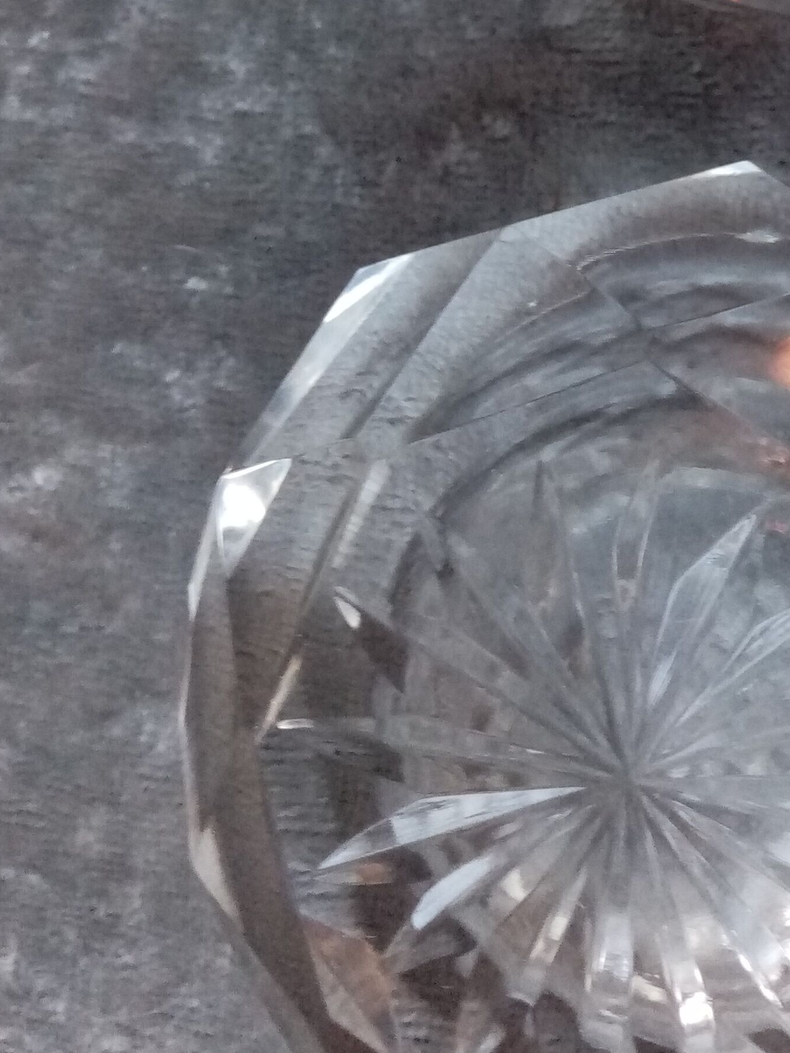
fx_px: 1826
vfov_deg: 31.0
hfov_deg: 23.7
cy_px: 139
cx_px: 719
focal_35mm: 60
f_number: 1.8
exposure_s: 1/33.3
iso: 380
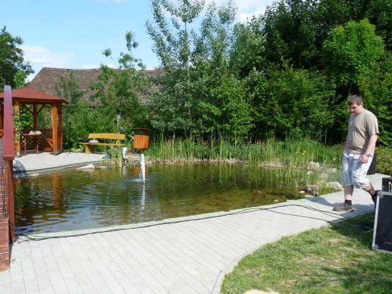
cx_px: 196
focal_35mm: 30
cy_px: 147
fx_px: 340
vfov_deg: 46.8
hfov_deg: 60.0
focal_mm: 4.8
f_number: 5.6
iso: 100
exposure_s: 1/200
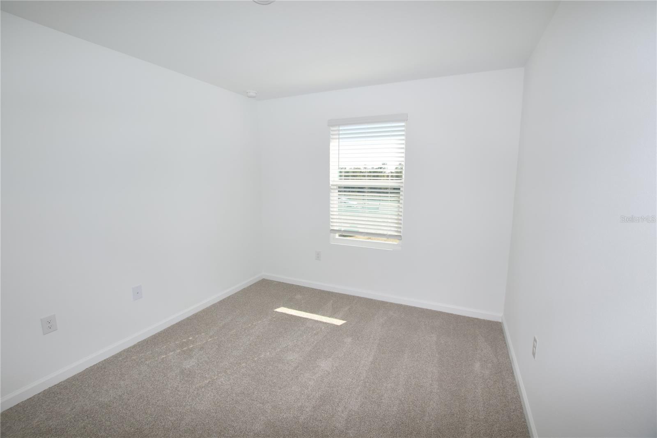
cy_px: 219
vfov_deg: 77.3
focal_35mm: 15
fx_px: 274
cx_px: 328
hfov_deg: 100.4
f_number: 5.6
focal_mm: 10
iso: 100
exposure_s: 1/125
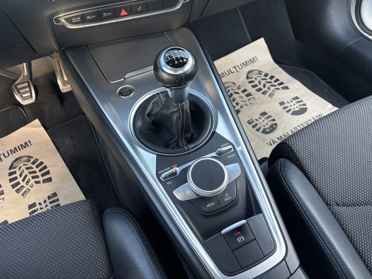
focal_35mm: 26
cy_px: 140
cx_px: 186
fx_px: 279
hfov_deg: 67.3
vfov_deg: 53.1
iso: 125
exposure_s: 1/121
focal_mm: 5.96
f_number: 1.6
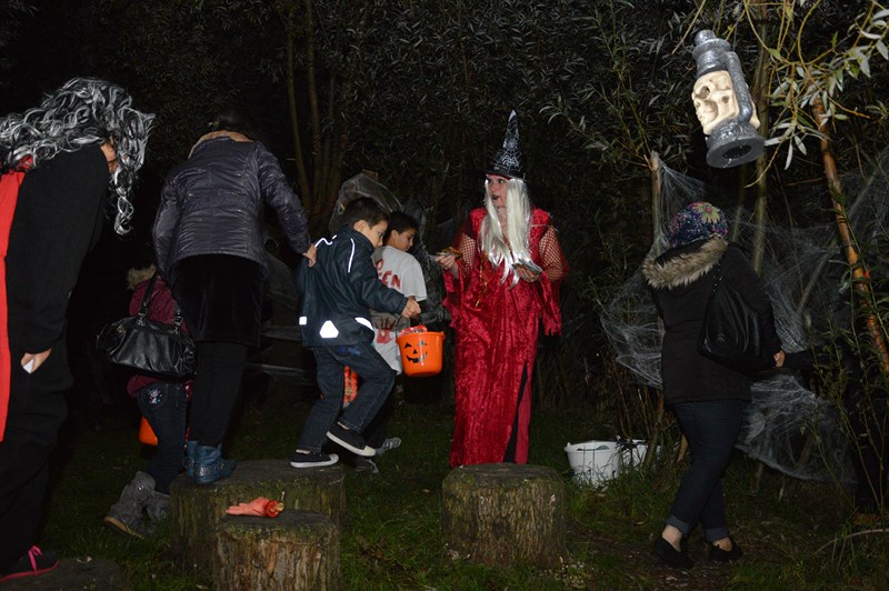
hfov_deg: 49.6
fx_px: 962
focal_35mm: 39
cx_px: 444
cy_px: 296
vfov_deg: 34.2
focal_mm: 26
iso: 3200
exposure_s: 1/60
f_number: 4
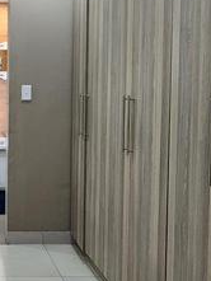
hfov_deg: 27.0
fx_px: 382
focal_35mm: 47
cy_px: 103
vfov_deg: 40.1
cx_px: -47
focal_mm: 2.2
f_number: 2.2
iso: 500
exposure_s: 1/33.3
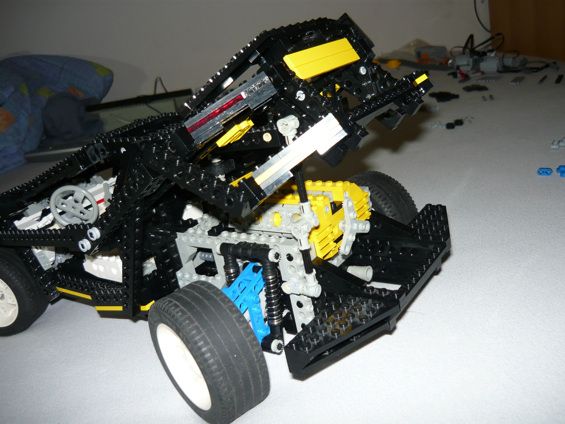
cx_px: 282
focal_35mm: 33
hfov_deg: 55.4
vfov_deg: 42.9
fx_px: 539
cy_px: 212
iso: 100
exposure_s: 1/30
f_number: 2.8
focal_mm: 5.5
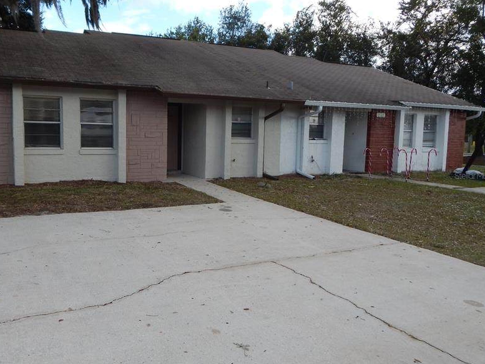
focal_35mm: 29
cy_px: 175
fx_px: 406
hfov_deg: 60.6
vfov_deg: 48.2
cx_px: 173
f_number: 3
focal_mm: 4
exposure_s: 1/800
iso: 125
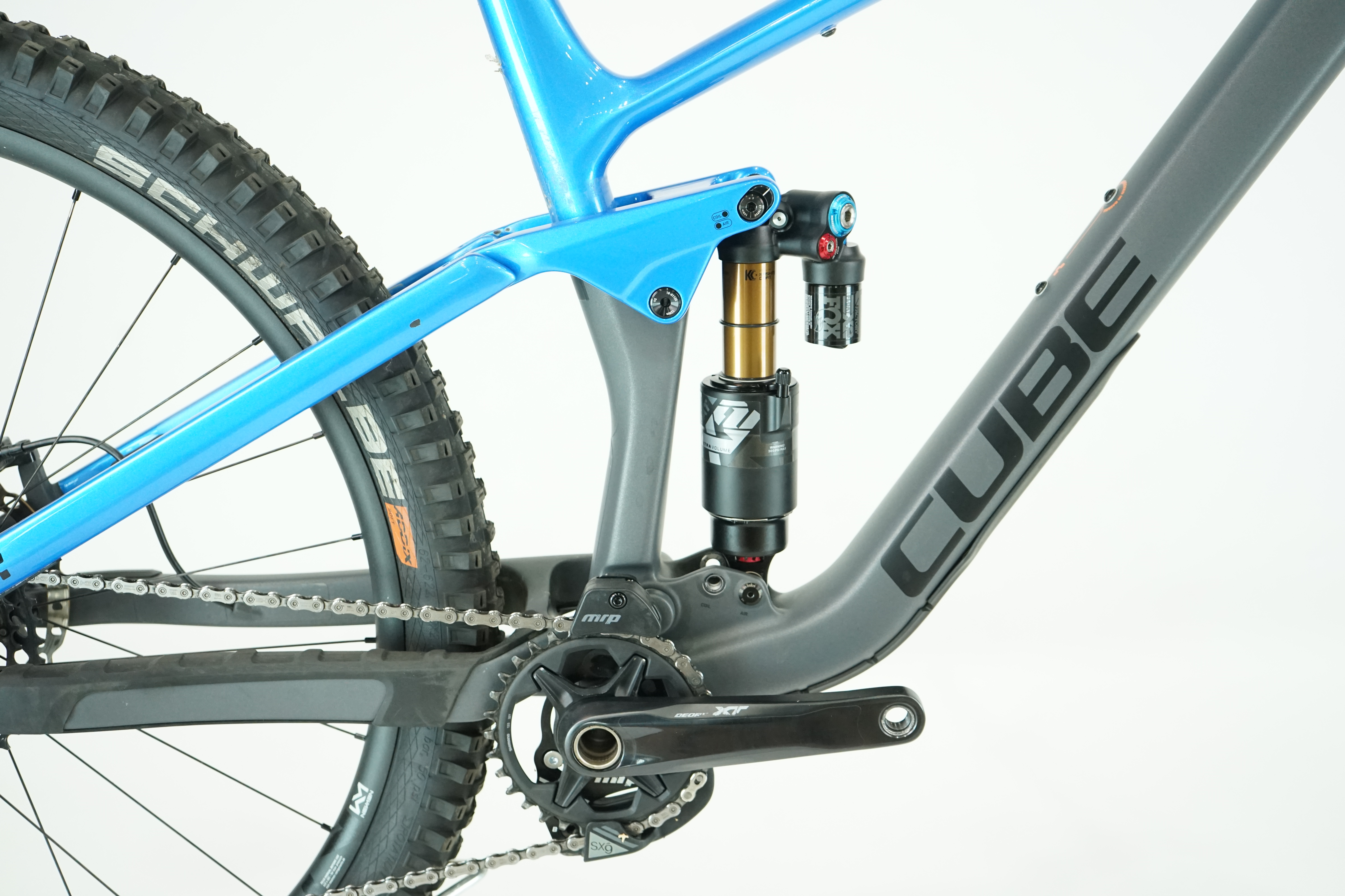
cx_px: 672
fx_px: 1606
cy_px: 448
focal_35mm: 43
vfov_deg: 31.2
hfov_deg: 45.4
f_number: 5
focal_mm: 43
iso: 2500
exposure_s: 1/200
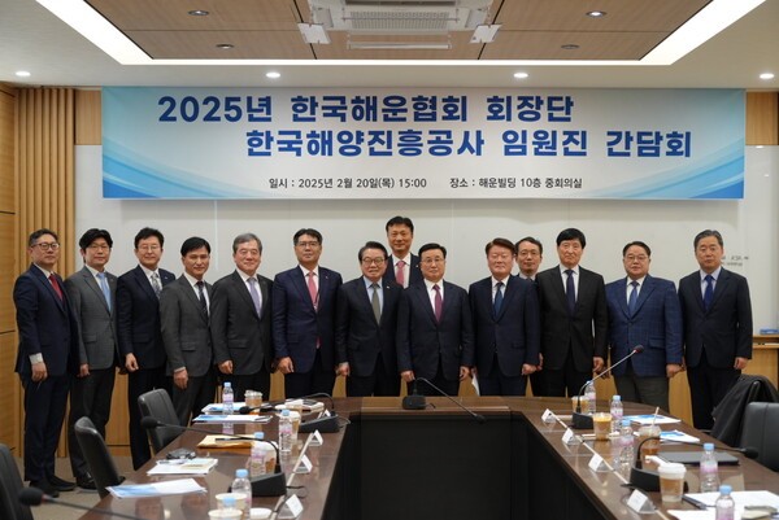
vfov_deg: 23.0
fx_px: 1278
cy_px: 260
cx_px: 390
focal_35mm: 59
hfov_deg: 33.9
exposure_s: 1/160
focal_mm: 59
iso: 1600
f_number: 4
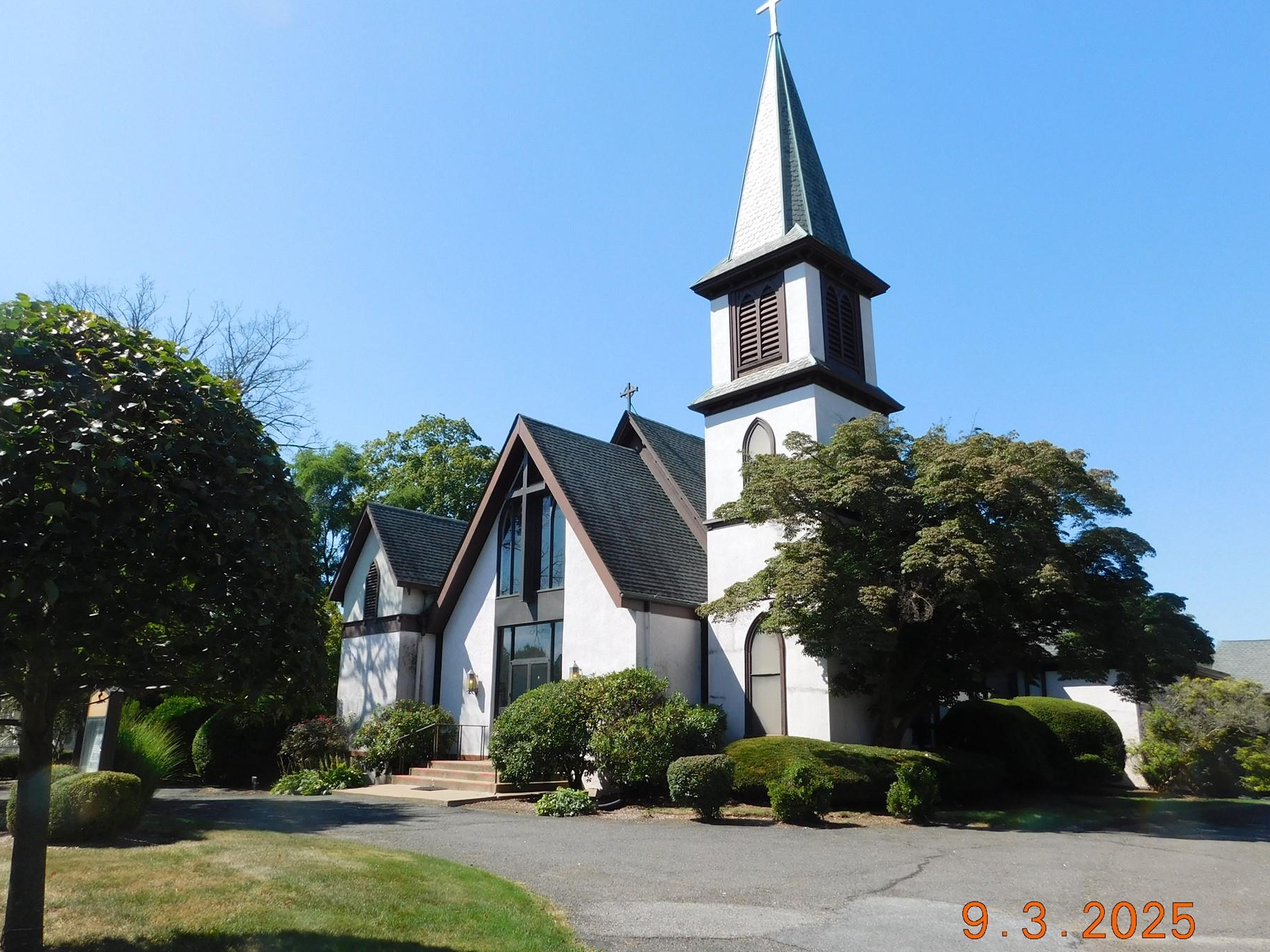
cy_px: 495
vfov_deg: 53.0
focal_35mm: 26
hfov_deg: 67.1
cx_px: 569
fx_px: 954
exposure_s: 1/1250
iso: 125
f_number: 3
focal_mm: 4
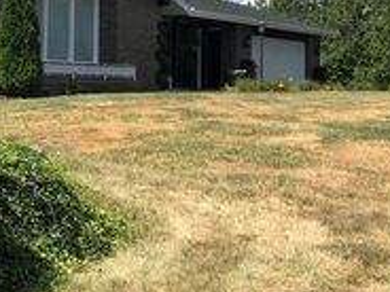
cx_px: 0
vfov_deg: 19.3
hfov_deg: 24.5
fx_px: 856
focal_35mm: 76
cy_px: 88
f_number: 1.8
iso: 20
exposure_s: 1/2208
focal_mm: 3.99
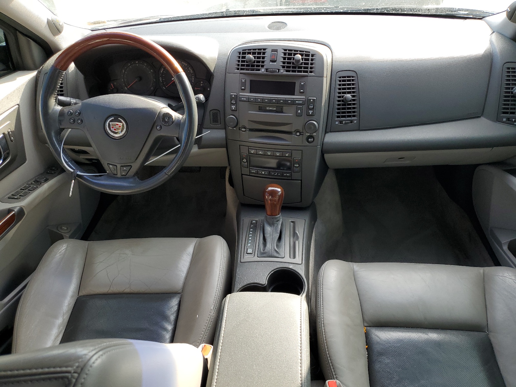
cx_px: 258
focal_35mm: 26
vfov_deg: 53.1
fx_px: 388
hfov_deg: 67.3
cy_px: 194
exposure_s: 1/238
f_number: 1.5
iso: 50
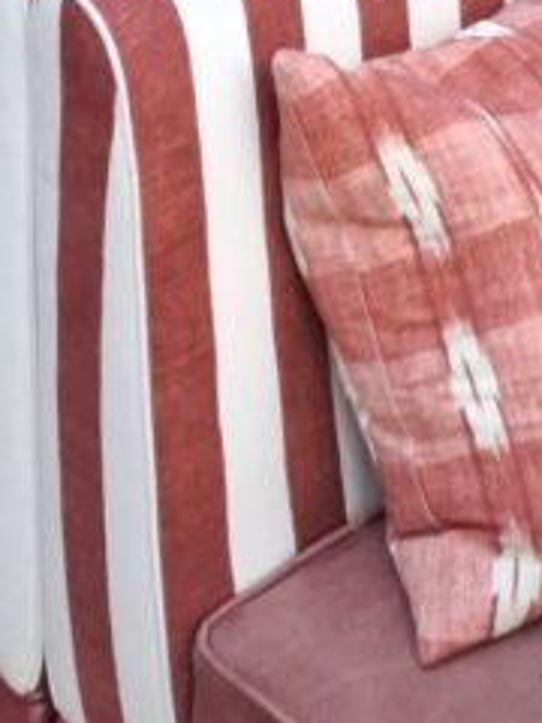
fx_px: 2046
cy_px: -744
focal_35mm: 98
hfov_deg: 15.1
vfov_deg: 15.7
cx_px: 190
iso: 50
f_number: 1.8
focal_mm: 5.54
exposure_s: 1/147
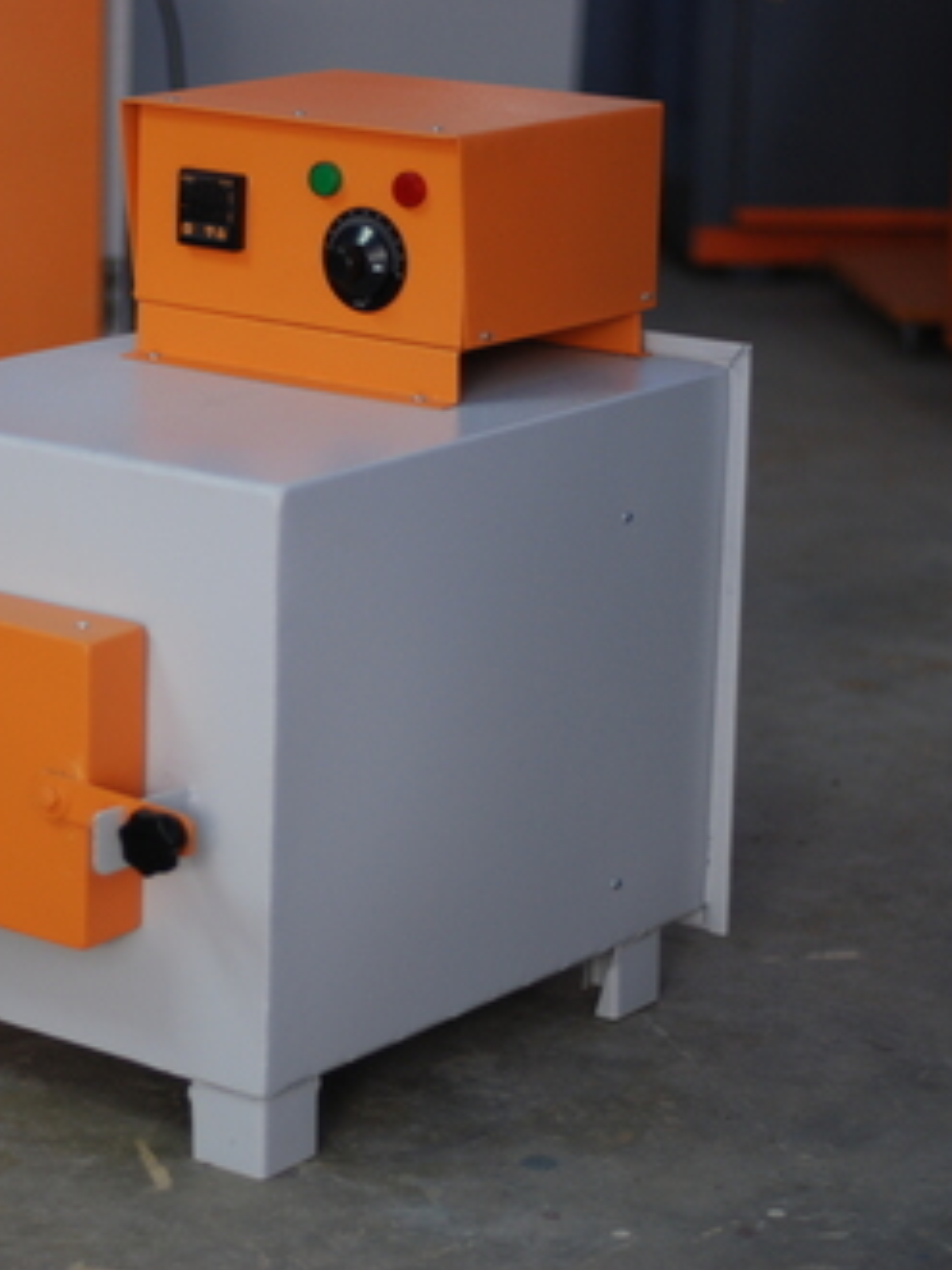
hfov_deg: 13.5
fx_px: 3999
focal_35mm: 109
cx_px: 257
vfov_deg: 18.1
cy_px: 639
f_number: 1.4
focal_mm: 50
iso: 200
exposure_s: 1/60
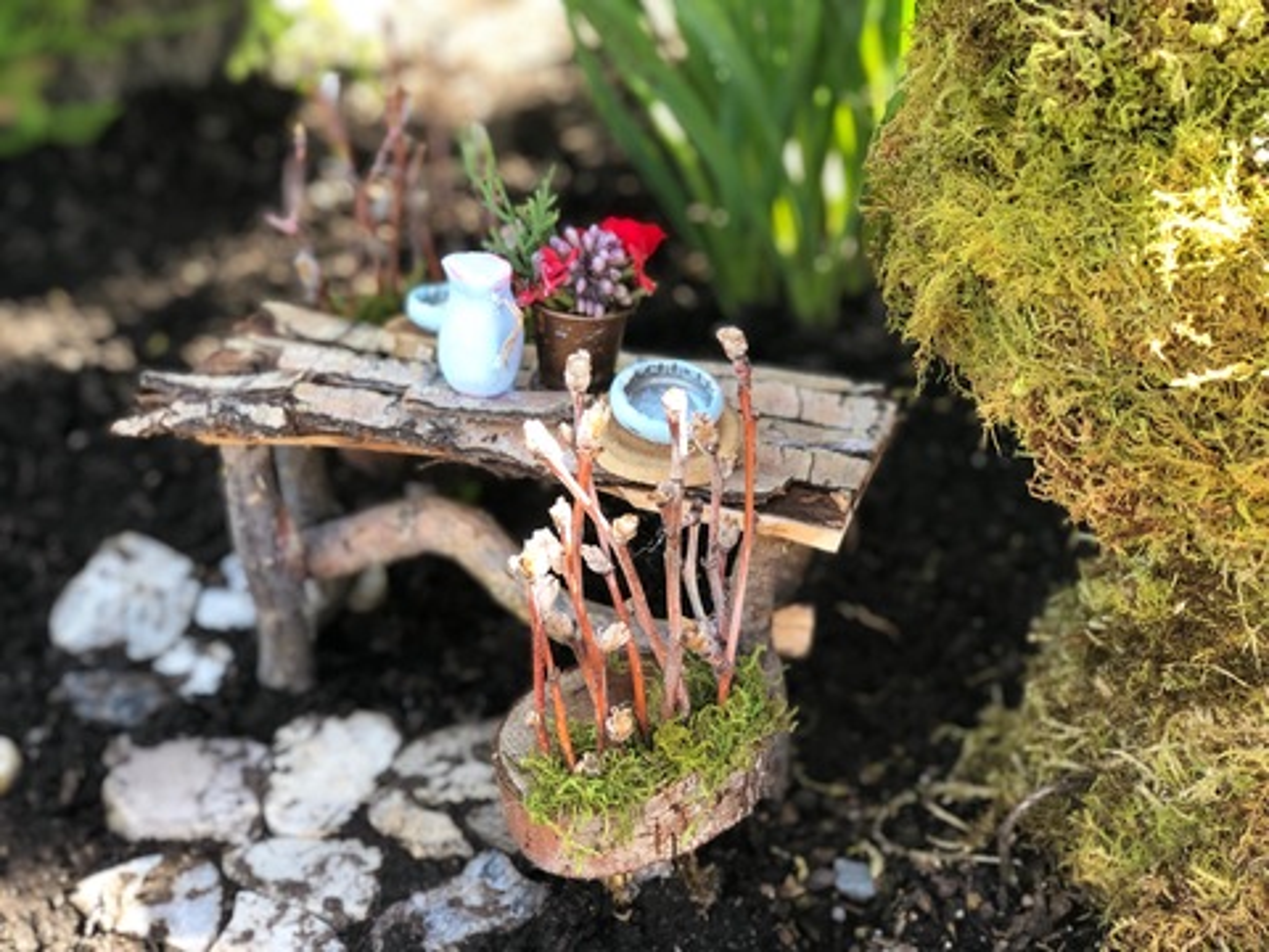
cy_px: 476
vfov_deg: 25.7
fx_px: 2090
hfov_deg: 33.8
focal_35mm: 57
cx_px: 634
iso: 20
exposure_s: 1/30
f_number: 2.8
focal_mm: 6.6
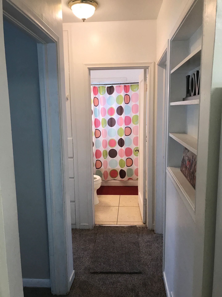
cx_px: 111
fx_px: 239
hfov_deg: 49.7
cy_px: 148
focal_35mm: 28
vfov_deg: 63.4
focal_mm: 3.99
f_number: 1.8
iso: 32
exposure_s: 1/40
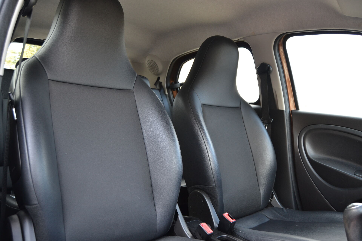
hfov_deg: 67.4
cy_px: 120
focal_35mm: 27
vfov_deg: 47.9
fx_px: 271
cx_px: 181
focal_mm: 18
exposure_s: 1/80
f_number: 4.5
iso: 400
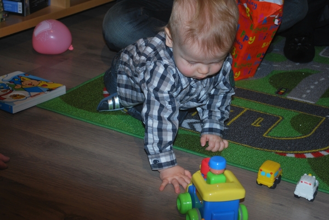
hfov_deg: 29.8
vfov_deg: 20.2
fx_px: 617
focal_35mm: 68
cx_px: 164
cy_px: 110
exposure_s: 1/60
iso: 200
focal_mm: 45
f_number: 5.3
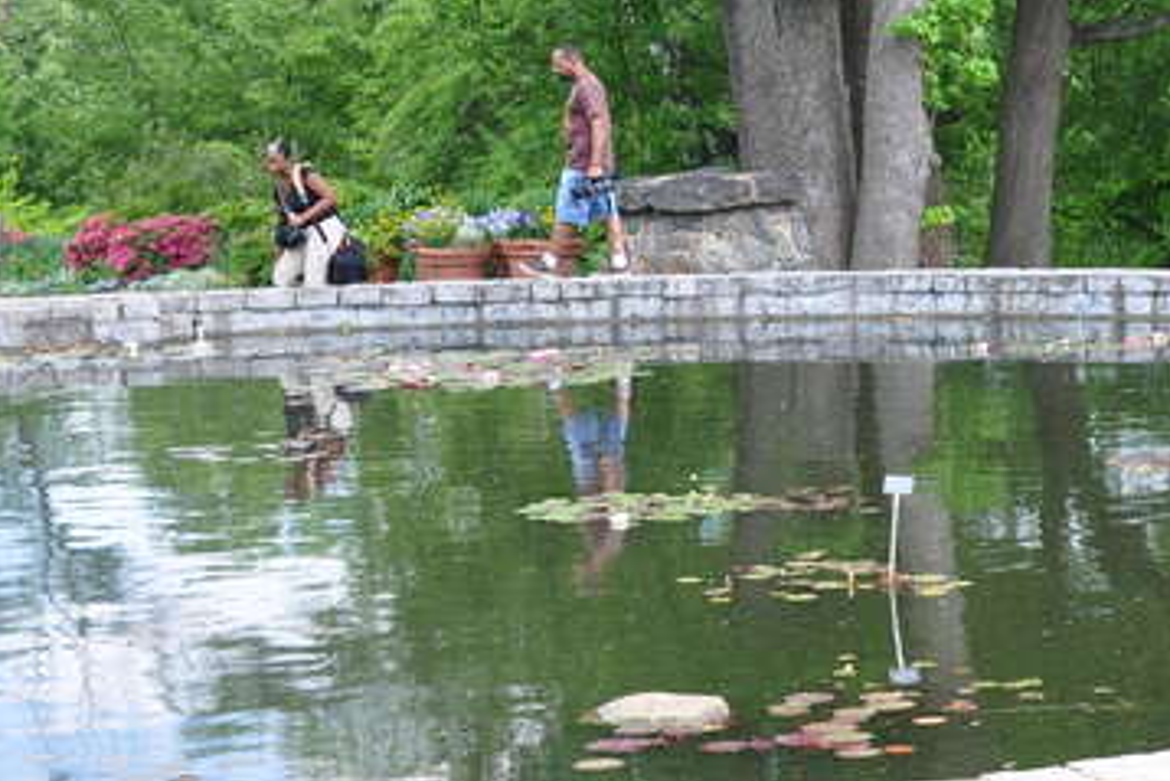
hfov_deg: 18.7
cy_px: 341
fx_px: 3479
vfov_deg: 12.8
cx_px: 1121
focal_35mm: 107
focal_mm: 32
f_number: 8
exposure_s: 1/80
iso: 200
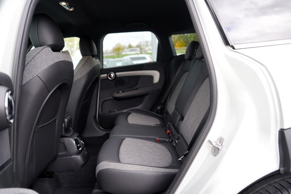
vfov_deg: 53.1
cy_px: 97
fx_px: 194
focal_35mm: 24
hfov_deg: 73.7
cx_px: 146
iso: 100
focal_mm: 24
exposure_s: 1/30
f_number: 3.2
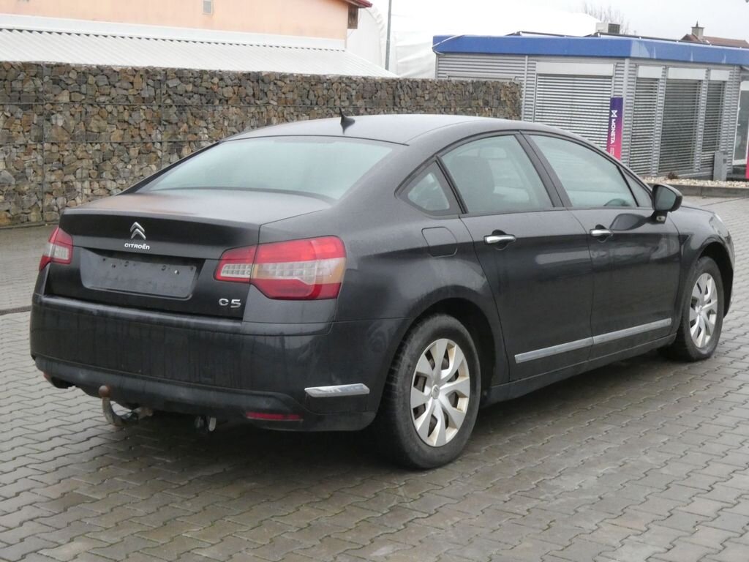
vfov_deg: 26.6
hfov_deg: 34.9
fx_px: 1190
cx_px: 374
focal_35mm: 55
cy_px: 281
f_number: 5.6
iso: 800
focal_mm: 9.9
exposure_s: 1/80
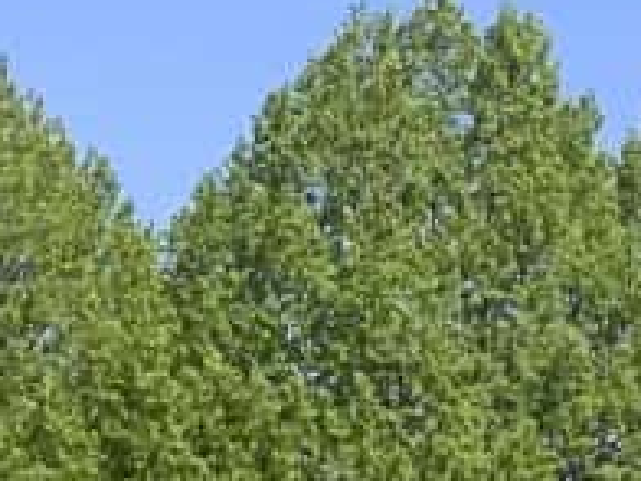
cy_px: 900
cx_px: 1249
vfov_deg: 5.4
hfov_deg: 7.1
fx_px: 5018
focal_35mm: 271
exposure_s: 1/856
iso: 16
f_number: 2.4
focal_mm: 6
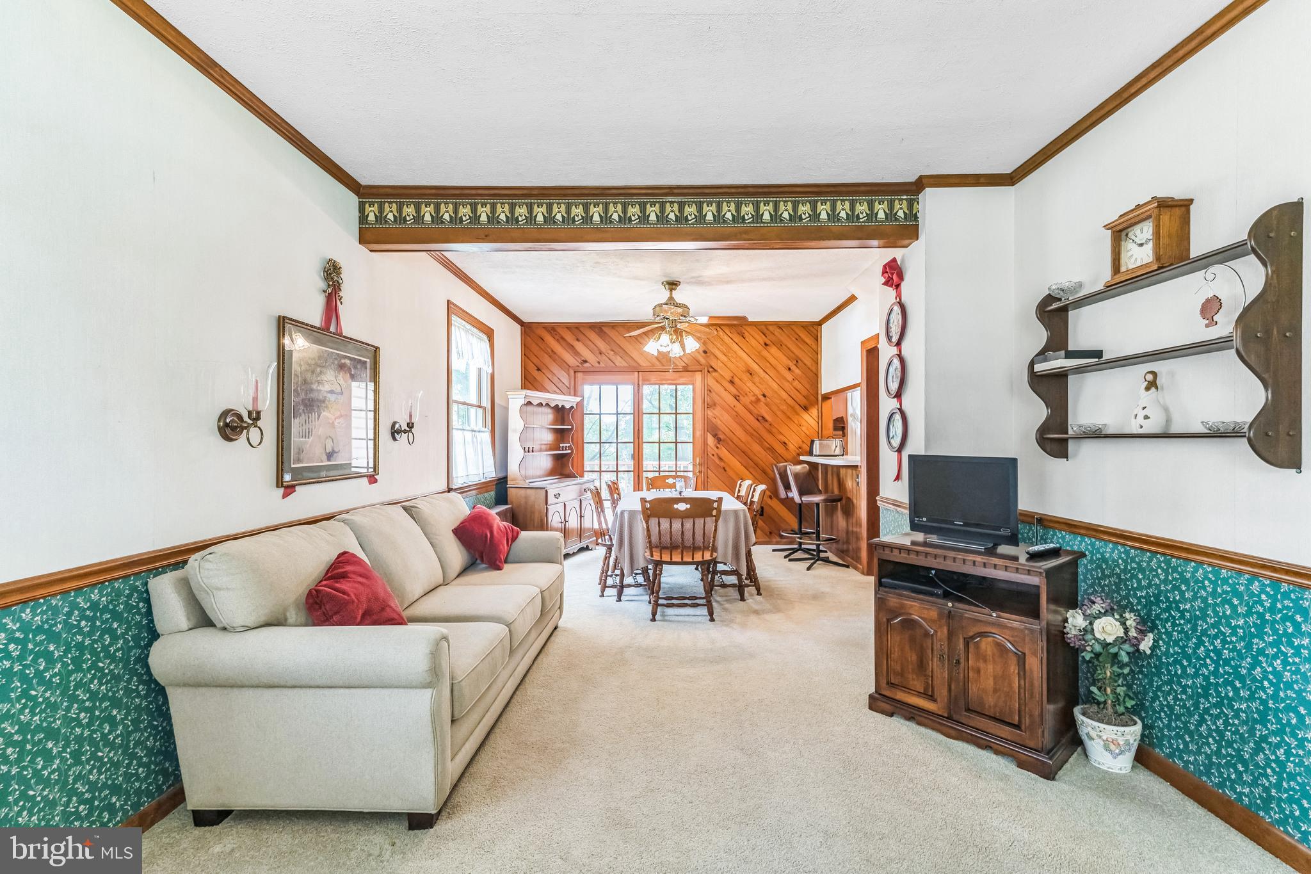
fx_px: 601
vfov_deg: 72.0
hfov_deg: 95.0
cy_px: 437
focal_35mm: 16
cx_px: 656
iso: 640
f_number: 5.6
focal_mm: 16.5
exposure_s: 1/30
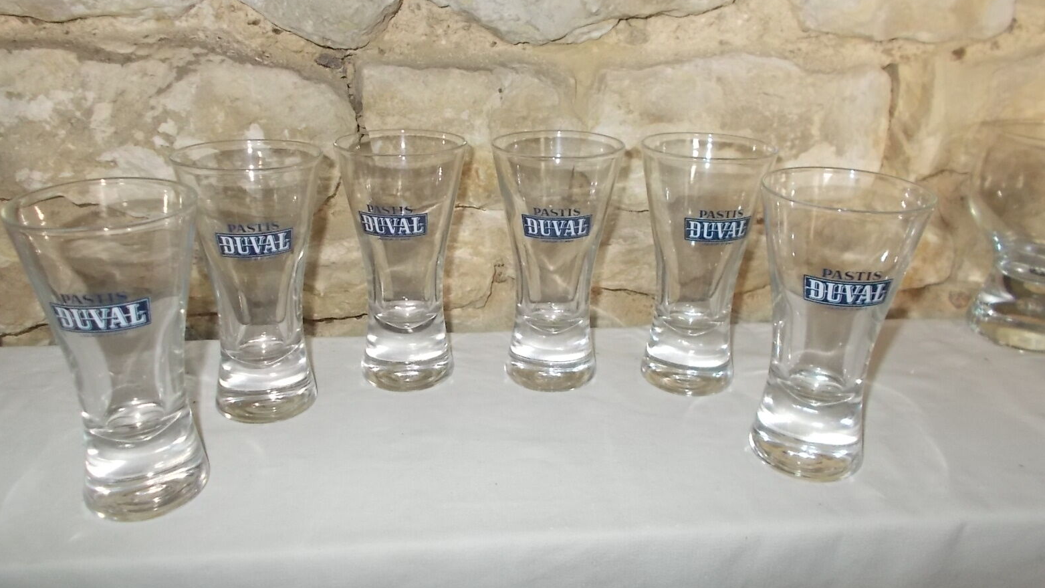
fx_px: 804
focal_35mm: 29
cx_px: 511
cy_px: 268
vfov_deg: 40.1
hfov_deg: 66.1
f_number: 3.2
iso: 200
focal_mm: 4.6
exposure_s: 1/25
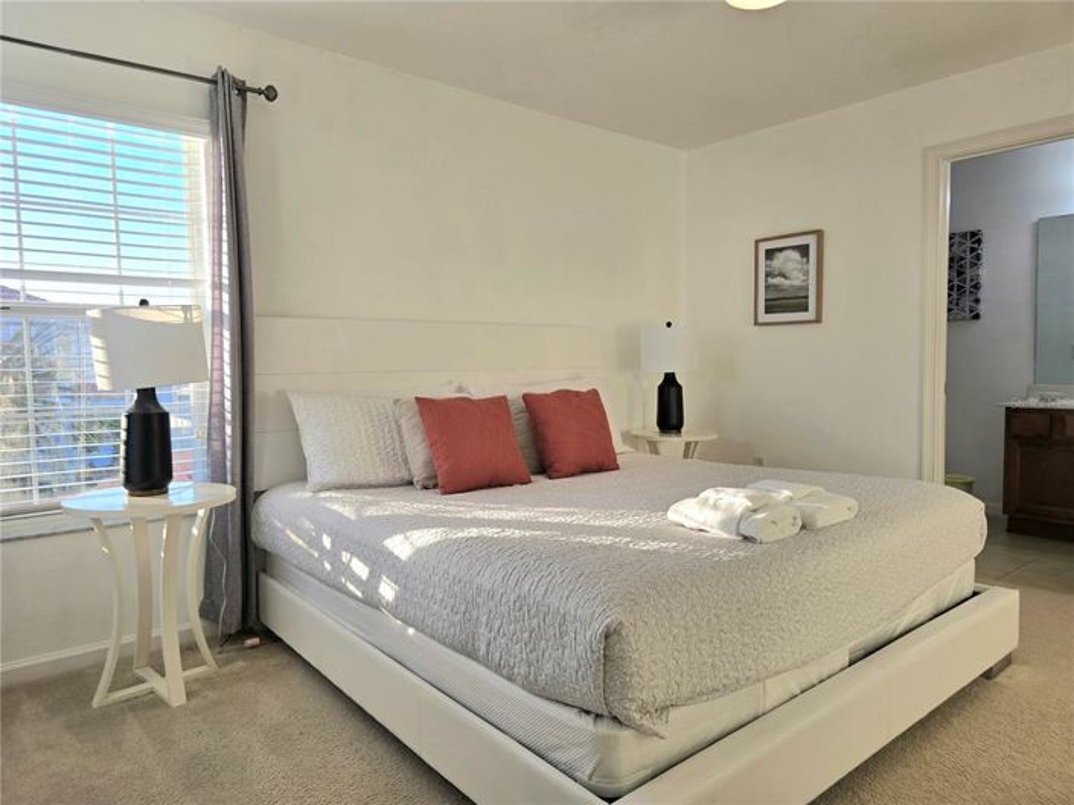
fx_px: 713
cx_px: 537
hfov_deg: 74.0
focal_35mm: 23
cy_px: 402
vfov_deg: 58.8
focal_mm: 6.3
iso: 12
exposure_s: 1/137
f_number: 1.7
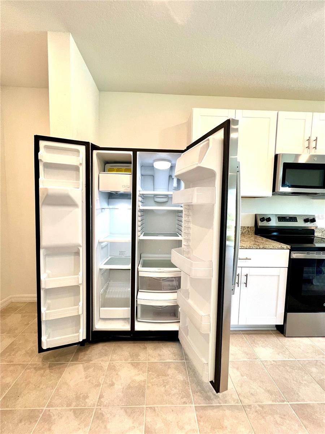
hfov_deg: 89.9
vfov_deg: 106.2
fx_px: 163
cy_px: 217
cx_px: 162
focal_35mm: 13
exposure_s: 1/120
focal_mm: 1.57
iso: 125
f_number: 1.8
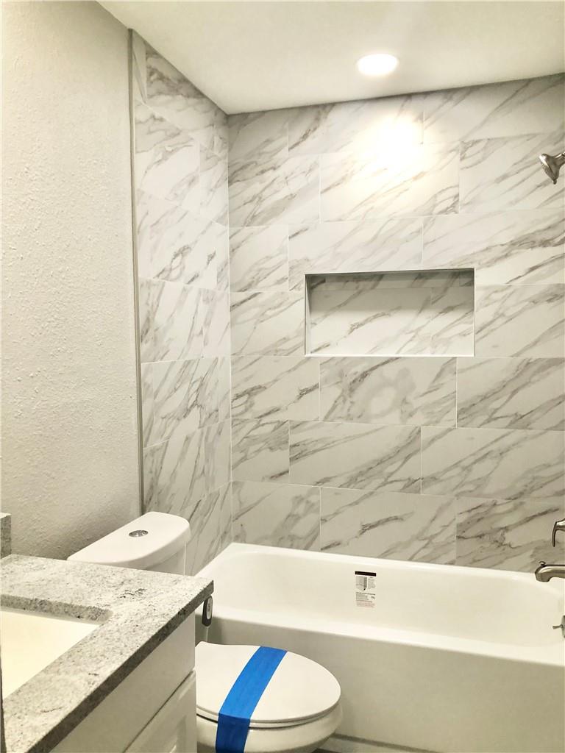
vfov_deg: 63.4
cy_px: 376
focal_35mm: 28
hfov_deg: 49.7
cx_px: 282
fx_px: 609
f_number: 1.8
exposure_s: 1/30
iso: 32
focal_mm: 3.99
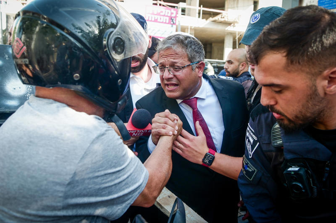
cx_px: 168
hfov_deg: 62.0
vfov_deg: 43.5
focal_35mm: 30
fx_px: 280
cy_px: 112
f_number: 5.6
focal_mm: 30
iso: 500
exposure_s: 1/250
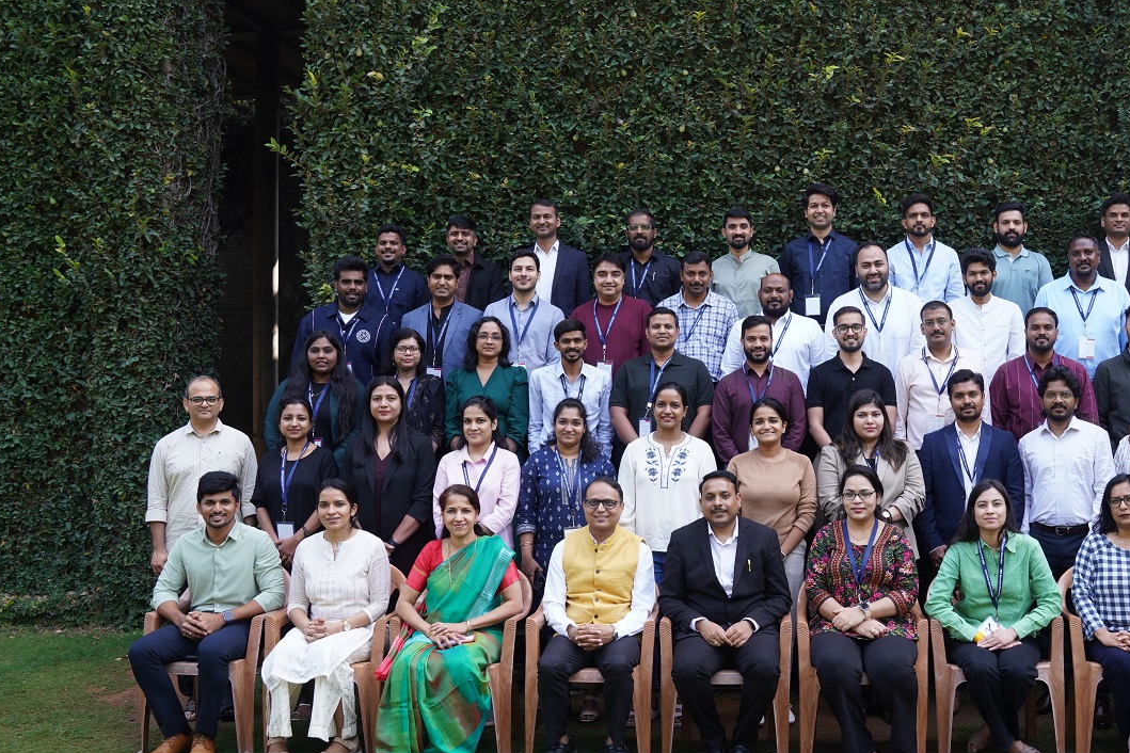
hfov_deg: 54.6
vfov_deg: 38.9
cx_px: 754
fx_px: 1067
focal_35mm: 34
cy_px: 378
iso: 320
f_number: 5
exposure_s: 1/200
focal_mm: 24
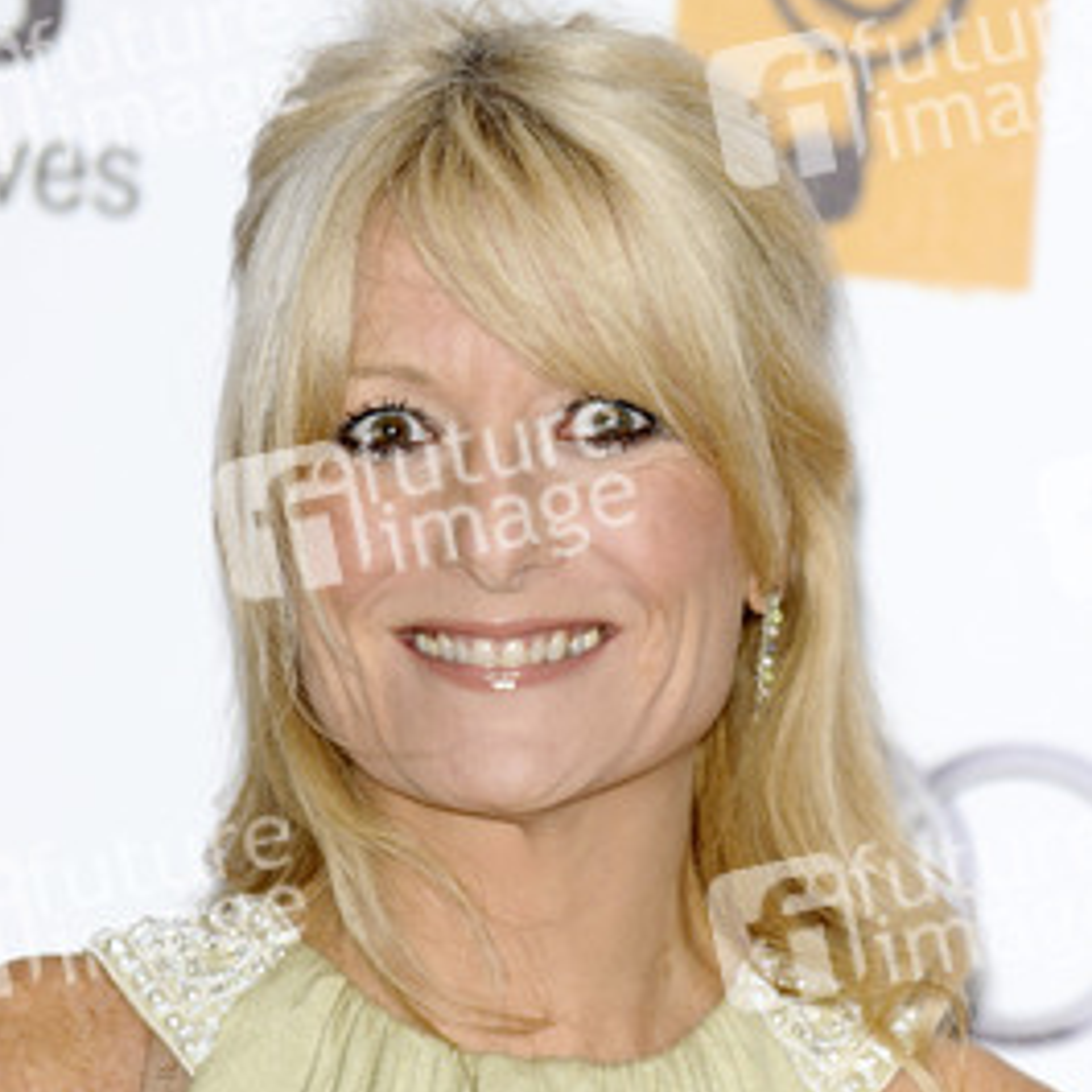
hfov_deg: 4.6
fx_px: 13741
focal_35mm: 385
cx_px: 546
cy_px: 709
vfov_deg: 4.6
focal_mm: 200
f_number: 4
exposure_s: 1/250
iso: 320
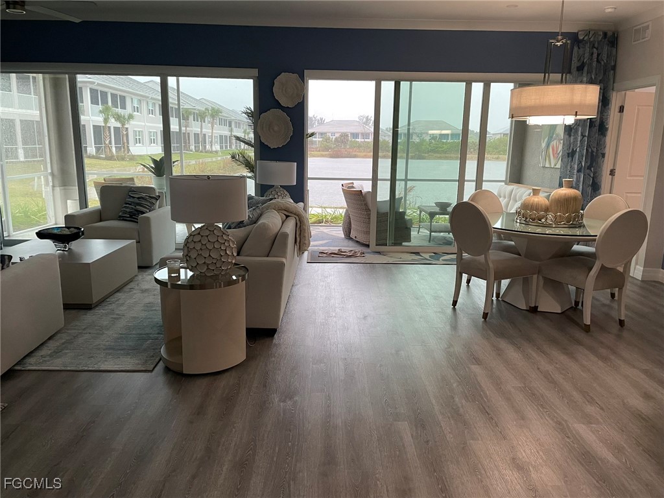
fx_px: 499
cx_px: 332
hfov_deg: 67.3
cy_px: 249
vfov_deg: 53.1
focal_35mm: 26
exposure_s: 1/60
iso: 250
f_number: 1.6
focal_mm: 4.2
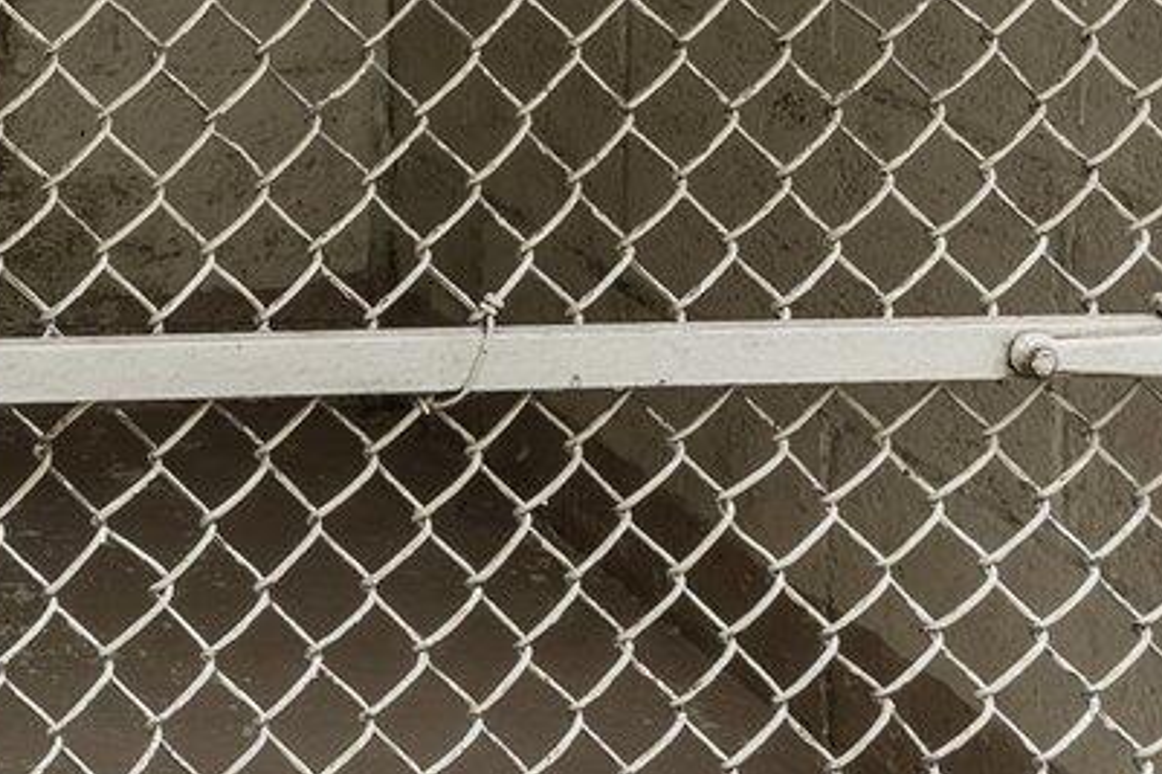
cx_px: -971
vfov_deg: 12.7
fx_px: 3129
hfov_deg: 17.0
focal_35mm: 97
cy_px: -654
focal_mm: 19
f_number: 6.3
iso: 160
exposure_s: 10
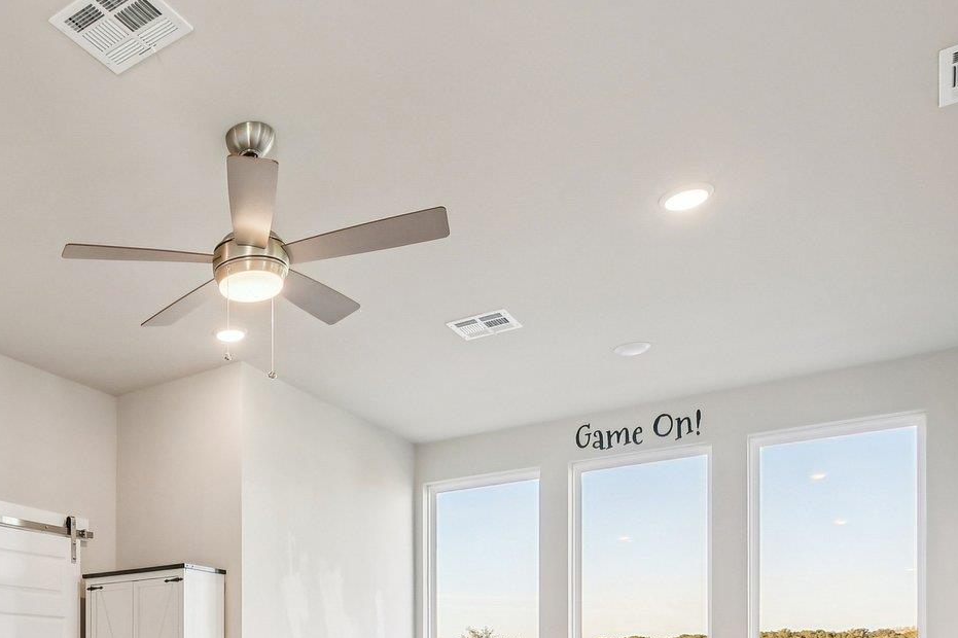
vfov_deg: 36.1
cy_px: 635
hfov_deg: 52.5
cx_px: 155
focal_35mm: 33
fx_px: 878
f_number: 8
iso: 400
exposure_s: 1/80
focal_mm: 10
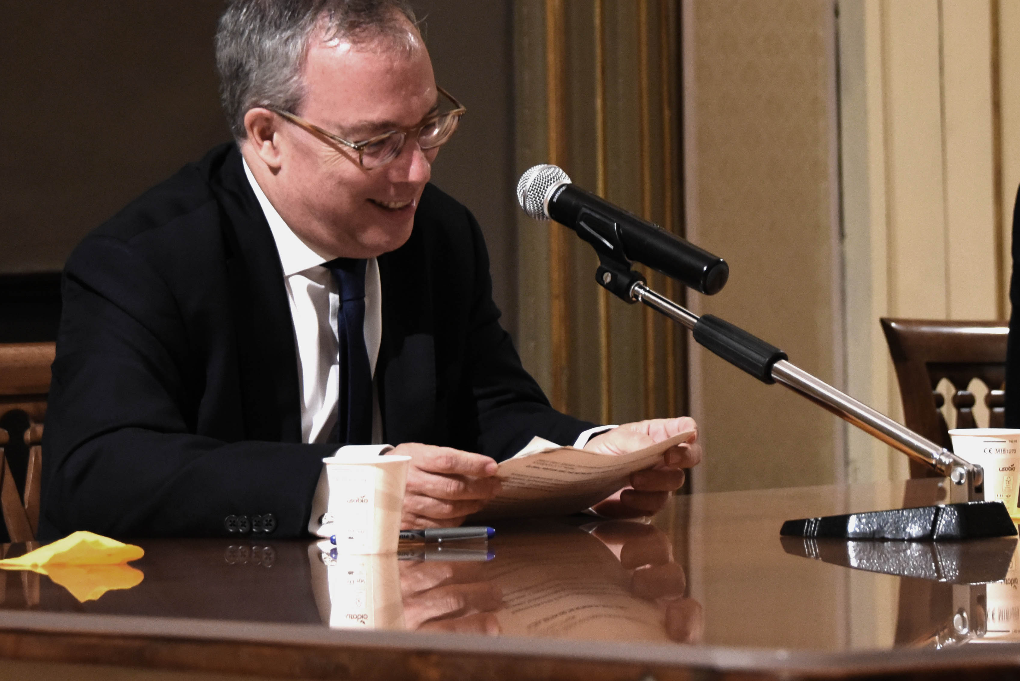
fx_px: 4280
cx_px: 660
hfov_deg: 13.6
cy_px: 115
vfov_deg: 9.1
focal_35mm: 151
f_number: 5
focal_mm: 85
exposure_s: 1/100
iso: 4000
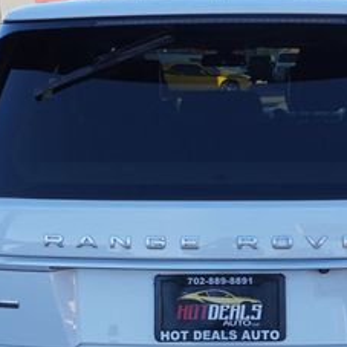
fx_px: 817
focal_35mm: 72
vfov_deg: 23.7
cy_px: 268
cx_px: 208
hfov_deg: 24.0
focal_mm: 20
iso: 100
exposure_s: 1/100
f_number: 7.1
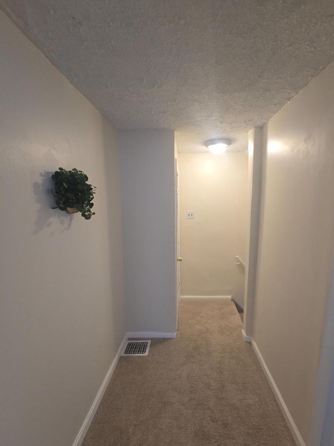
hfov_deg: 85.5
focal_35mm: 14
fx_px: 180
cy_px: 239
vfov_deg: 101.9
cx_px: 179
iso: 160
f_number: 2.2
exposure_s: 1/60
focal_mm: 2.2
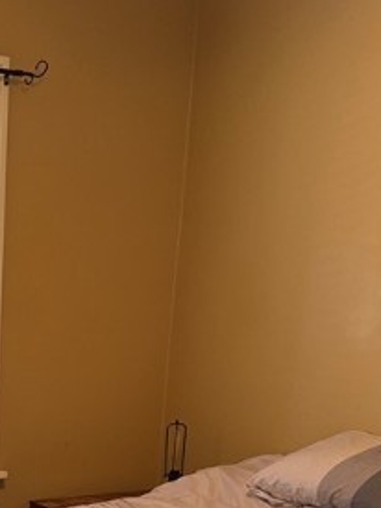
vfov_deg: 26.7
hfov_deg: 20.7
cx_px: -54
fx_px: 984
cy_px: 556
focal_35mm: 67
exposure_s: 1/120
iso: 250
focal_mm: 6.76
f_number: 1.78
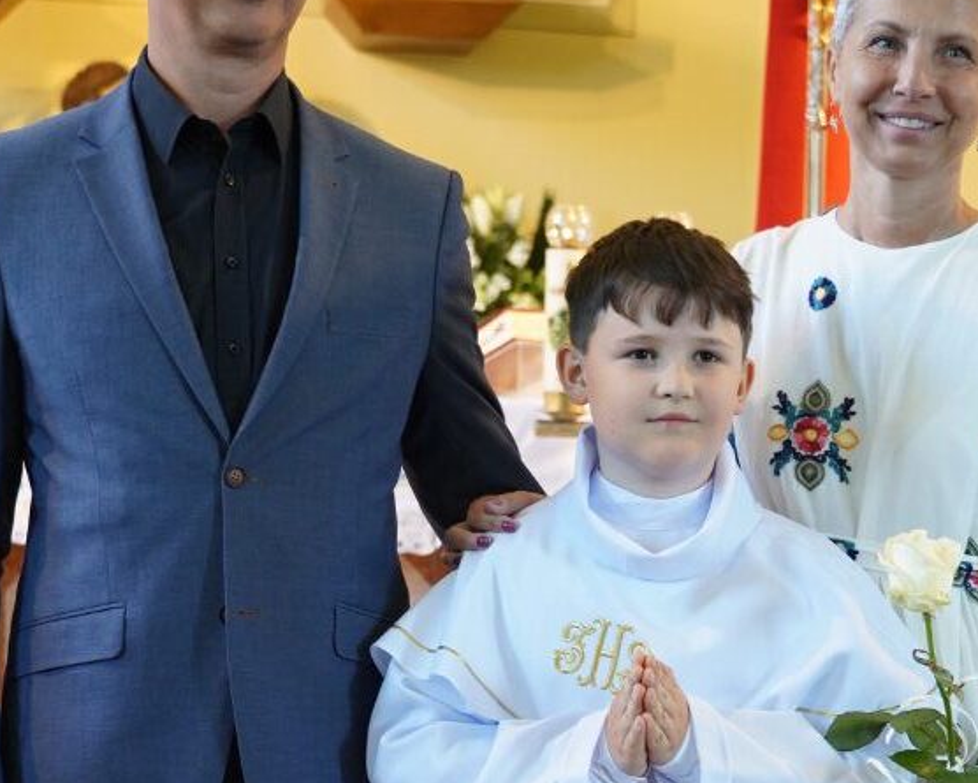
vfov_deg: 16.9
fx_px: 2606
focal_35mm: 90
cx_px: 601
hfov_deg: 21.2
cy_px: 665
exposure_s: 1/100
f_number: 4
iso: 2000
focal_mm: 41
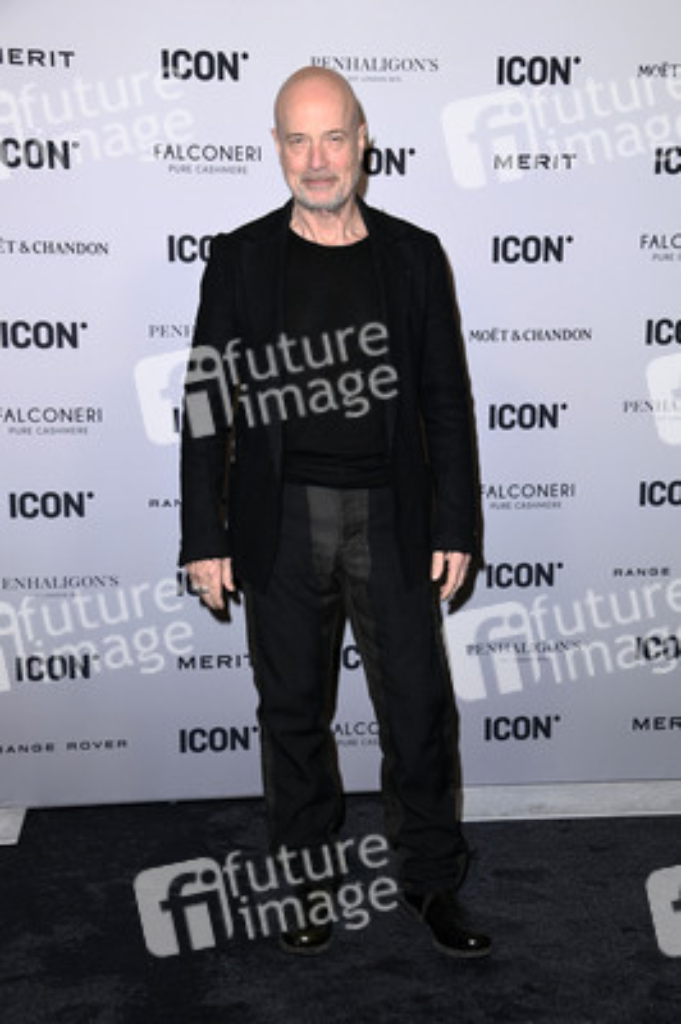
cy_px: 512
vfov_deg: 41.1
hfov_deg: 28.0
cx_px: 340
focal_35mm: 48
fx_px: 1364
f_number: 5.6
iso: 1000
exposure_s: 1/250
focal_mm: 48
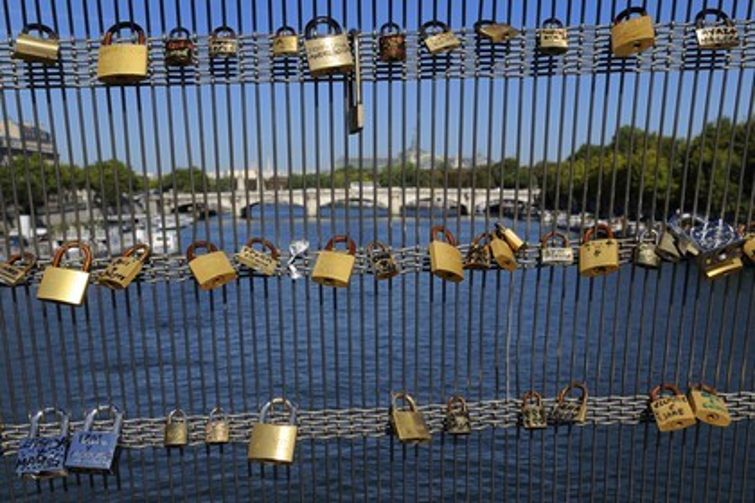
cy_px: 252
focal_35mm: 42
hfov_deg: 46.4
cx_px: 378
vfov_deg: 31.9
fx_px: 881
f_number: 14
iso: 200
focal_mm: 42
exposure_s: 1/160
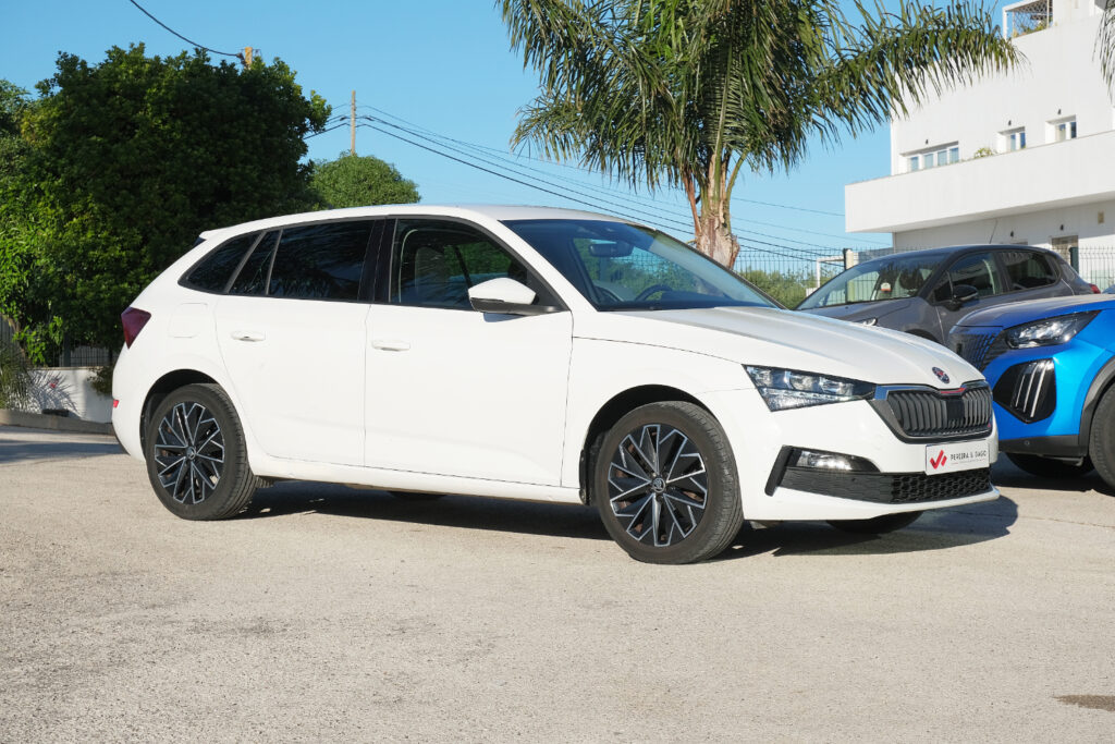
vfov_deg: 20.0
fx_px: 2106
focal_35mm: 68
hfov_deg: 29.7
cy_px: 372
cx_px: 558
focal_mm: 45
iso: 160
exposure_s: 1/400
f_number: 9
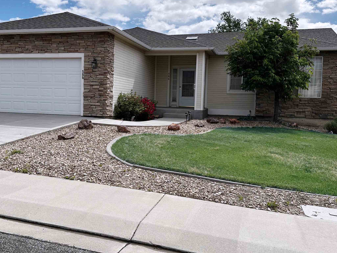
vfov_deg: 39.6
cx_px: 131
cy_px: 114
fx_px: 350
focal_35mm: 36
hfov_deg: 51.0
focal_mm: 6.86
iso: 80
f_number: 1.78
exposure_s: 1/8197
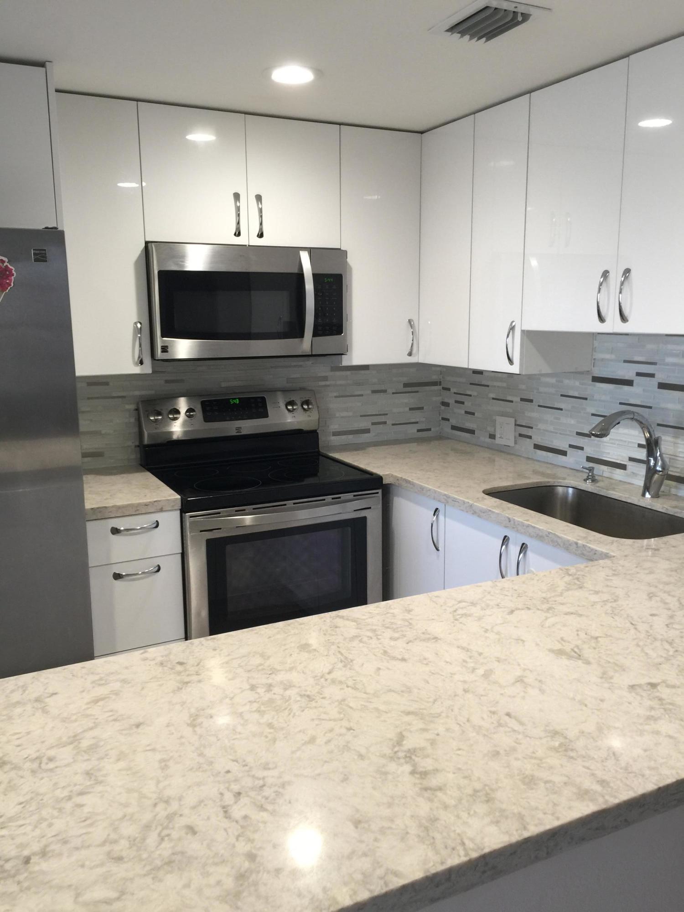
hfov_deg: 48.2
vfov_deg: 61.7
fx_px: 764
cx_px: 342
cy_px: 456
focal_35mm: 29
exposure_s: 1/15
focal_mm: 4.15
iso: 32
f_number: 2.2
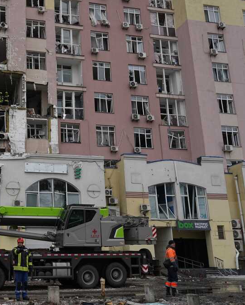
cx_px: 28
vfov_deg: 40.3
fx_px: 417
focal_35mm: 46
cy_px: 143
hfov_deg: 31.3
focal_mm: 30
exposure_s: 1/800
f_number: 5.6
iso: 1000
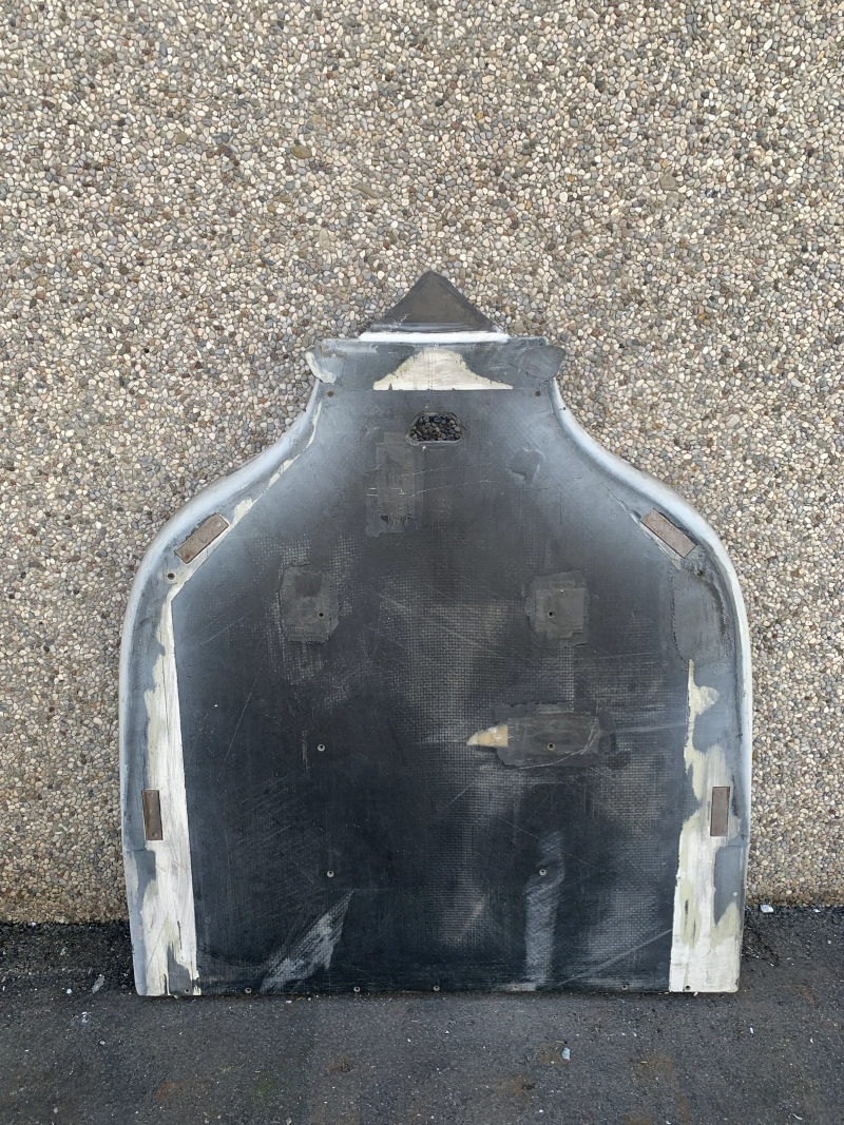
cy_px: 562
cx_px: 422
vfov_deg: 67.3
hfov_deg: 53.1
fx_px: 845
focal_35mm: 26
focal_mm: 4.25
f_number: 1.8
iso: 25
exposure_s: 1/431
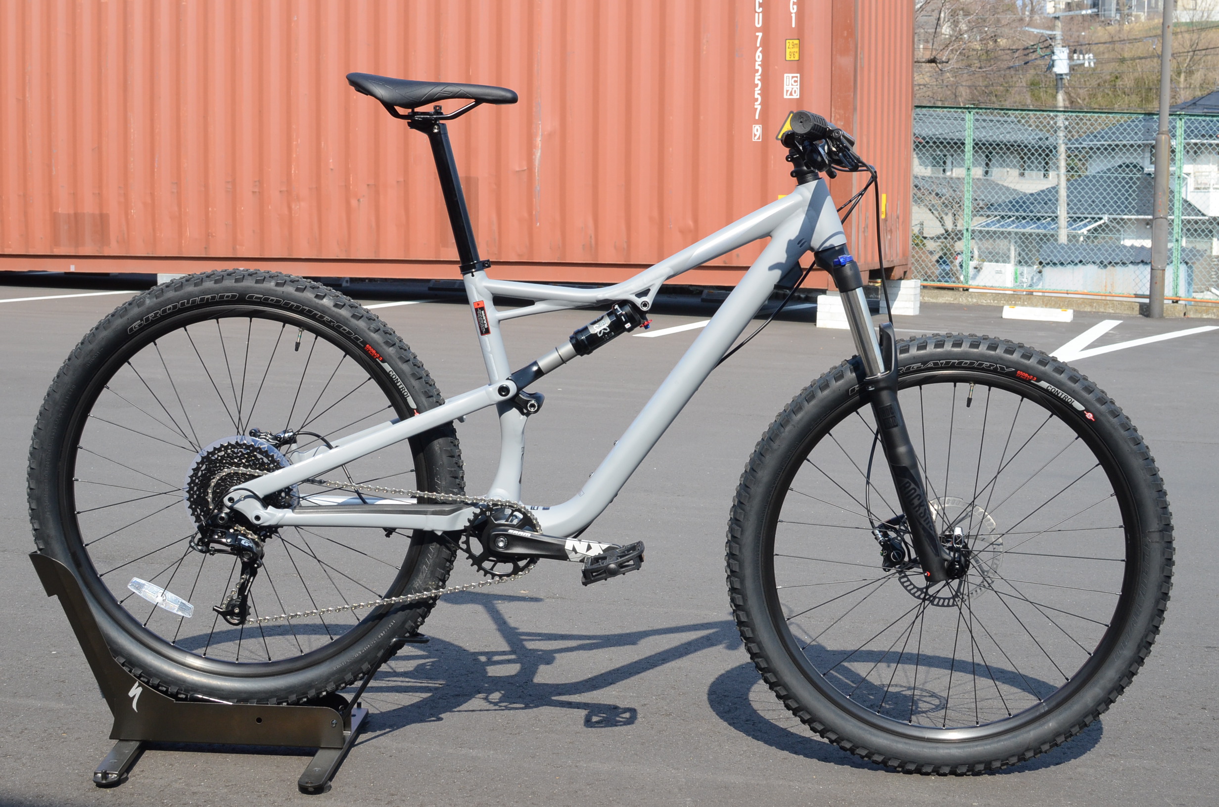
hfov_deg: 37.9
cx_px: 610
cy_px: 404
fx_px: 1774
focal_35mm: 52
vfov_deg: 25.6
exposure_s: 1/500
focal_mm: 35
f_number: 11
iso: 640
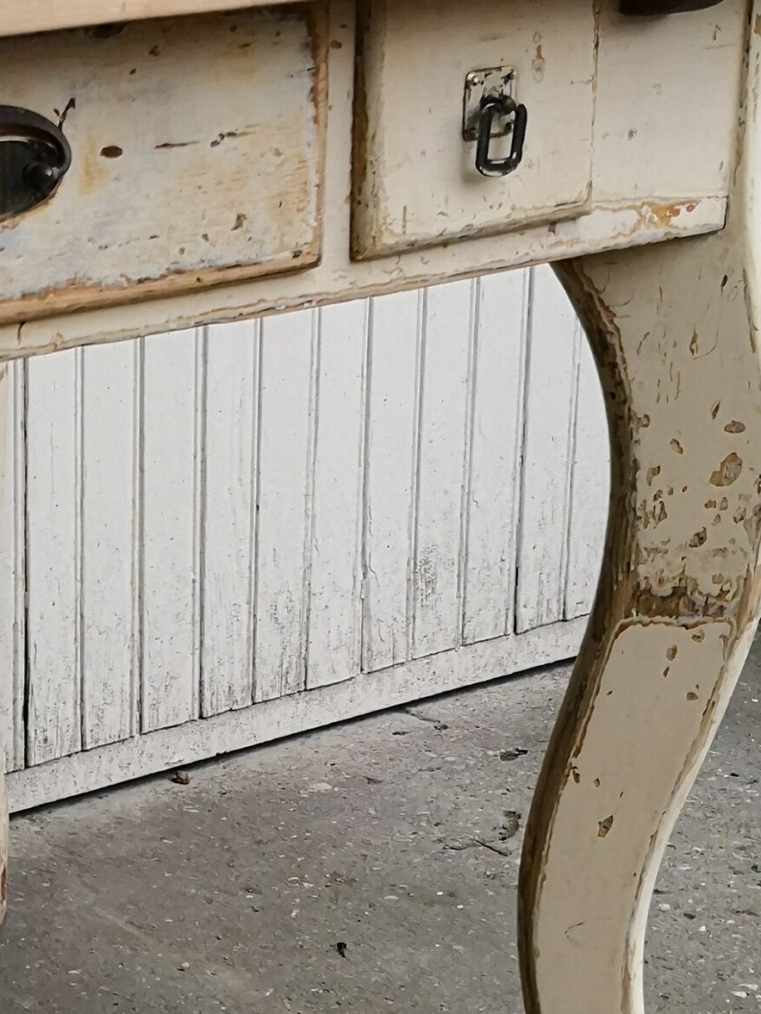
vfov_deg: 21.4
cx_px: -273
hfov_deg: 15.3
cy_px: 739
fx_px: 2667
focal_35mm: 91
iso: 160
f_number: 1.6
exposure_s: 1/900
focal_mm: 3.95
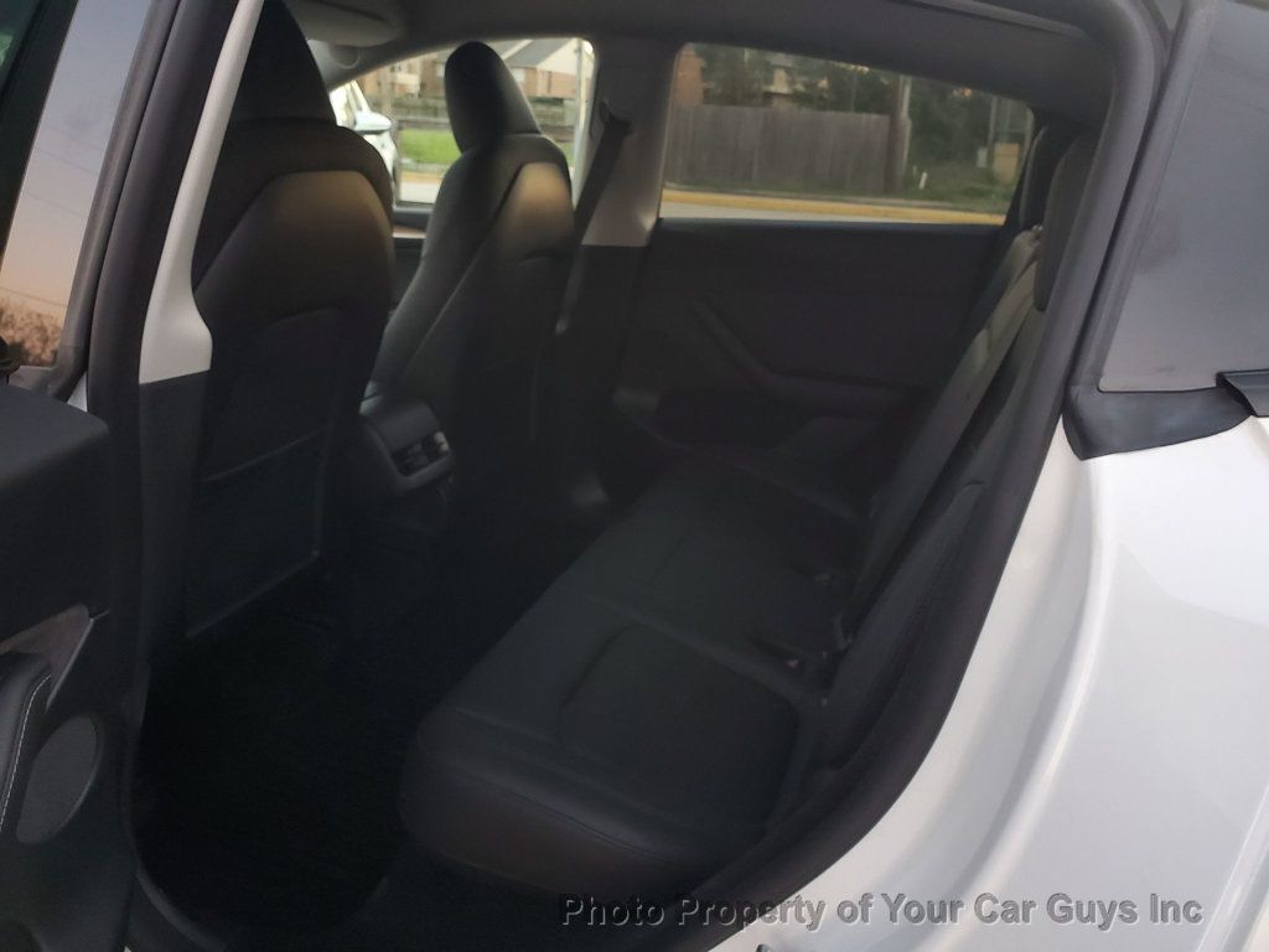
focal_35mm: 26
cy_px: 476
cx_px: 634
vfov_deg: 53.1
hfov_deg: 67.3
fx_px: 953
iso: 320
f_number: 2.4
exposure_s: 1/40
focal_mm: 4.3
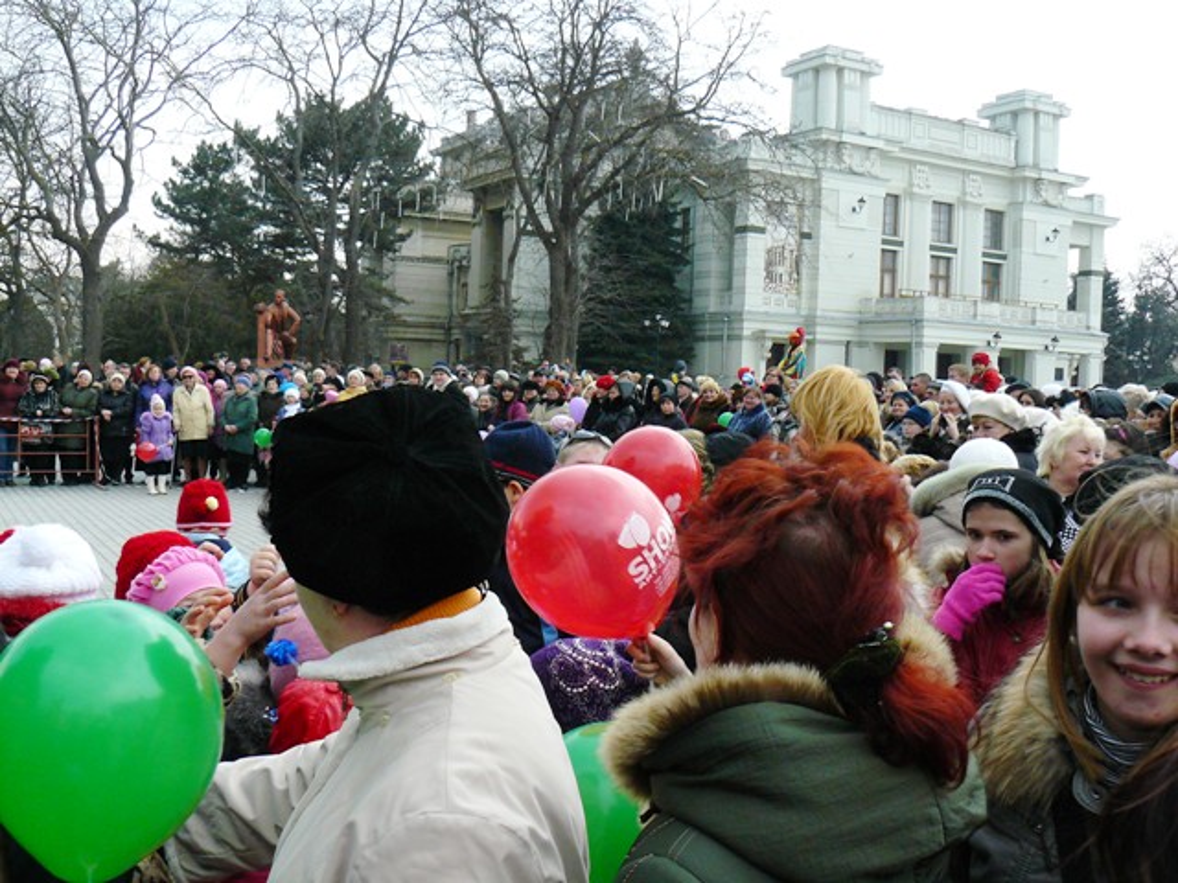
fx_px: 1225
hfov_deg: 51.4
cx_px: 589
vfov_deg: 39.7
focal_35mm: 36
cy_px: 442
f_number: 5
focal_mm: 6
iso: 200
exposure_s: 1/250
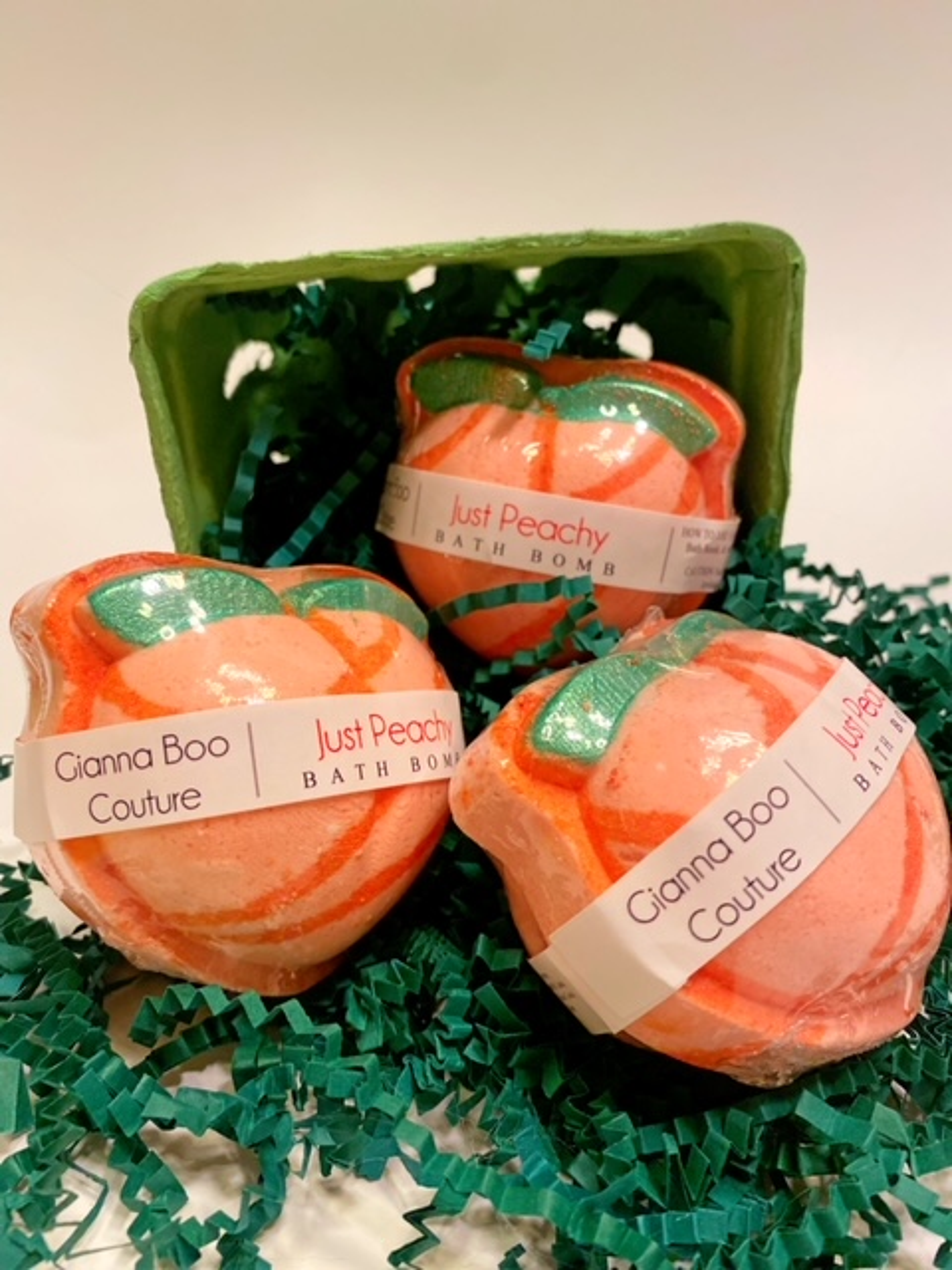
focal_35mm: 26
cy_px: 635
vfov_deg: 67.3
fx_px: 953
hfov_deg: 53.1
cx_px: 476
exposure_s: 1/60
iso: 320
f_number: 1.8
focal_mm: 4.25
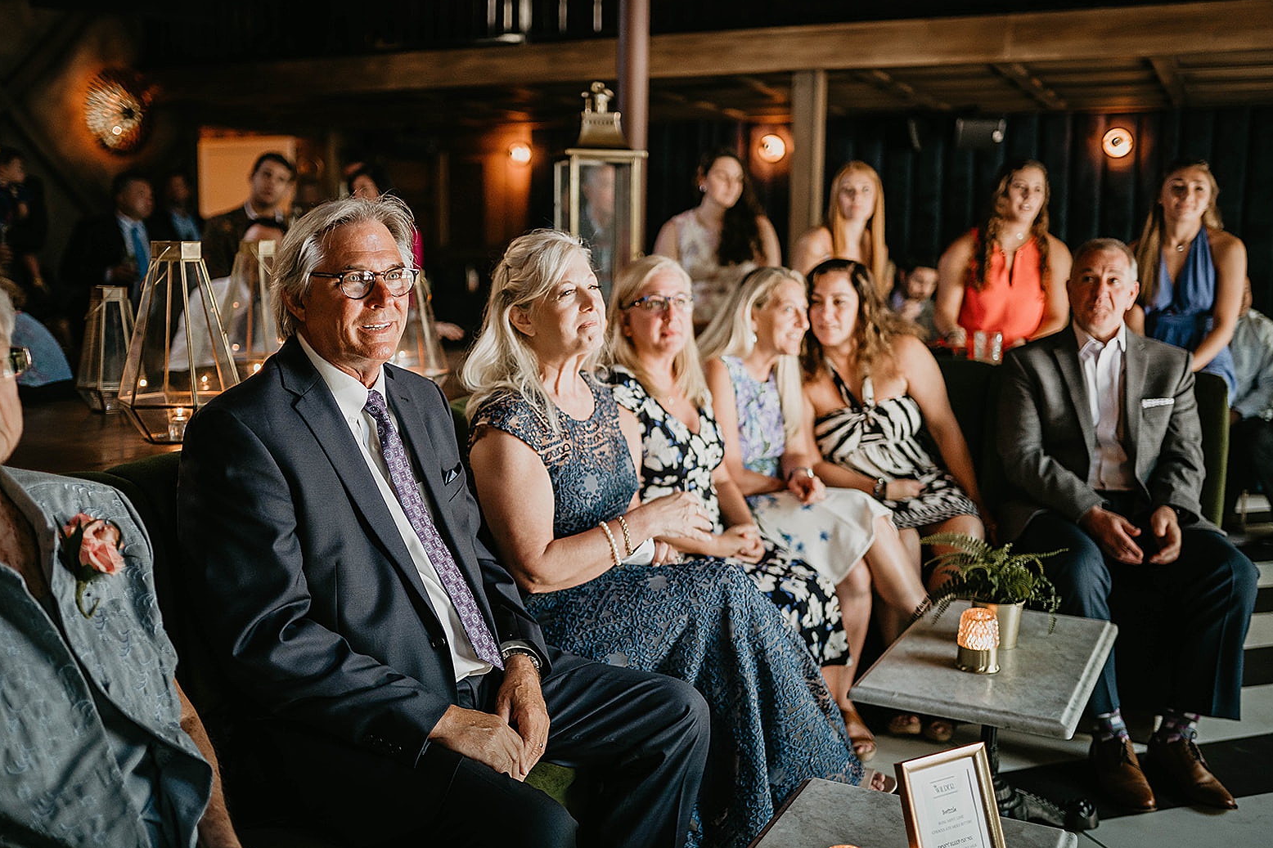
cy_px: 426
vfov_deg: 36.9
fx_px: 1273
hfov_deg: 53.1
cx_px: 623
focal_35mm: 36
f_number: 1.4
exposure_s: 1/100
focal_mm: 35
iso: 1000
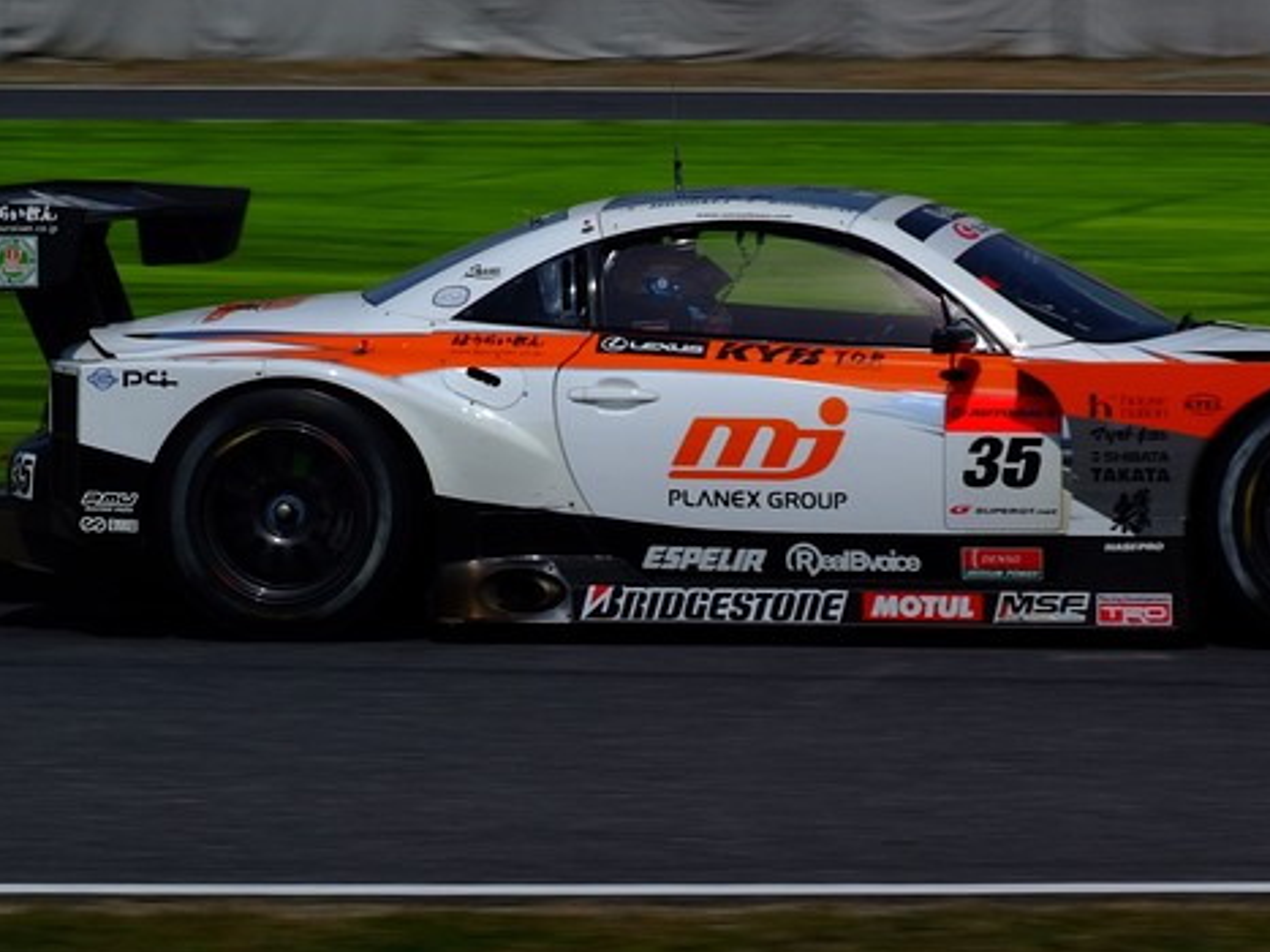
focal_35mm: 200
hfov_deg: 9.9
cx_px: 838
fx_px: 7336
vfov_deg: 7.4
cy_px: 316
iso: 100
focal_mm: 90
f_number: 16
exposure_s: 1/250
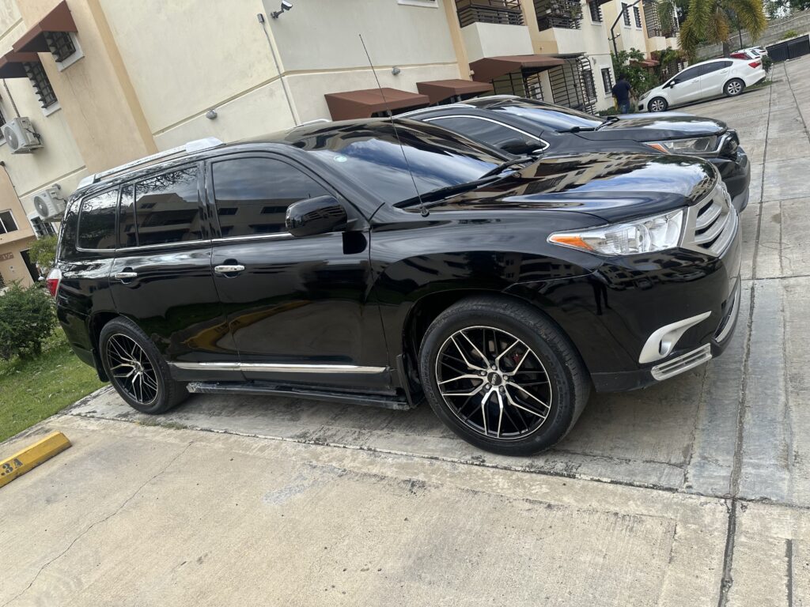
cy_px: 304
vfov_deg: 56.8
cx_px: 405
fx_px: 562
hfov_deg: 71.6
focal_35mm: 24
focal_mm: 6.86
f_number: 1.78
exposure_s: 1/857
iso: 80
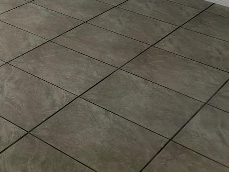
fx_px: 516
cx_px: -109
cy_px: -84
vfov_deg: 17.1
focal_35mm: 78
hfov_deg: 21.3
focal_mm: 5.7
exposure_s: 1/137
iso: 40
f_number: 1.5
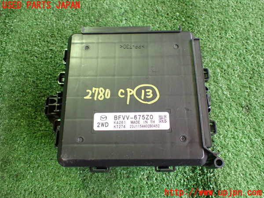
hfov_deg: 60.0
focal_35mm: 30
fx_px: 229
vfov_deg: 46.8
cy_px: 99
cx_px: 132
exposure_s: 1/100
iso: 800
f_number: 2.3
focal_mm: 5.4
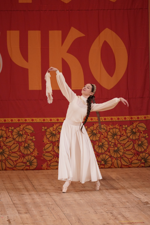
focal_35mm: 270
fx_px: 1687
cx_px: 75
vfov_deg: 7.6
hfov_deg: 5.1
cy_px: 112
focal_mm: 180
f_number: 2.8
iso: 2500
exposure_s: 1/400
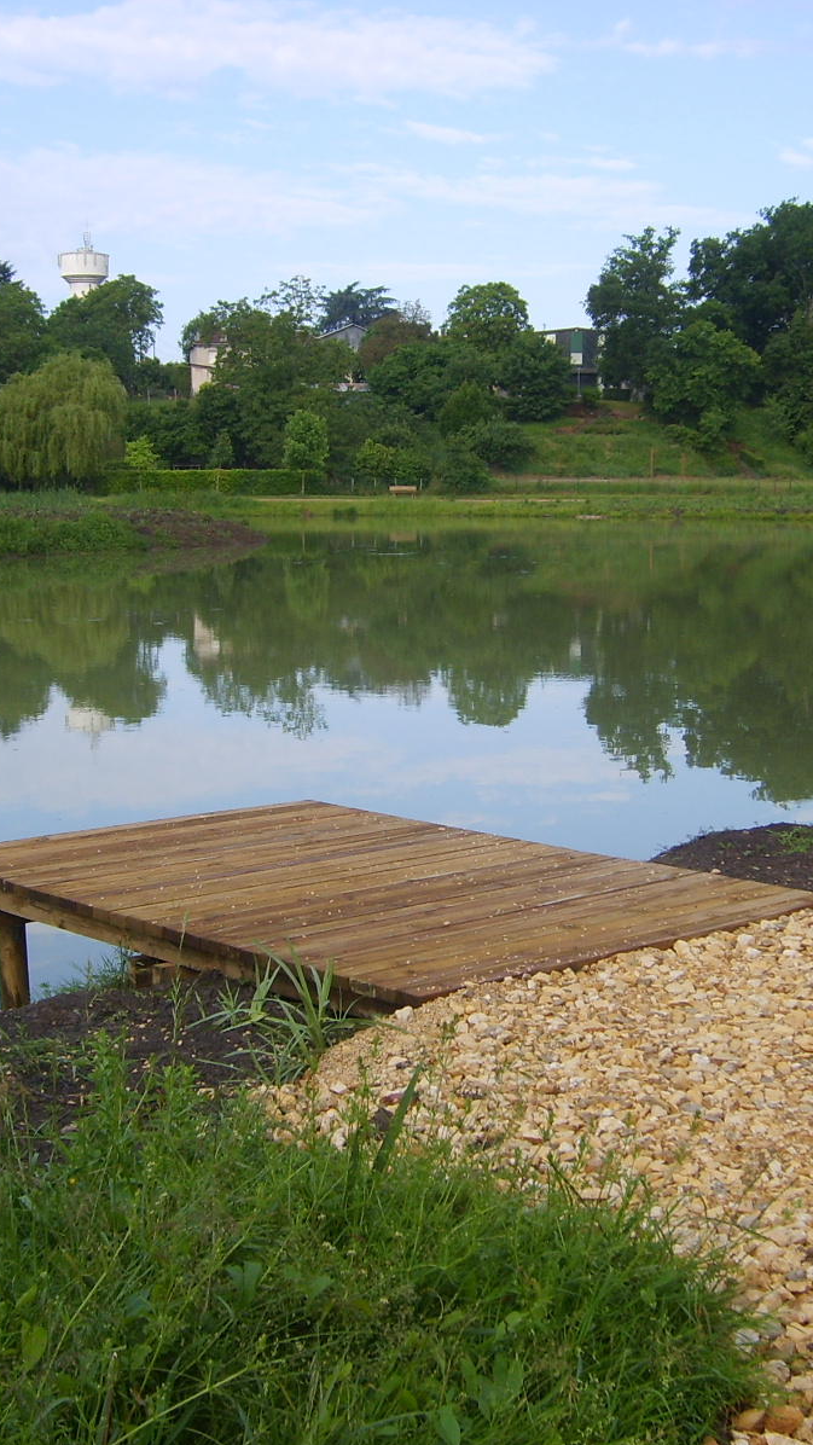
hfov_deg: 23.5
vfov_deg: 40.6
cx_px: 465
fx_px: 1954
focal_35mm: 51
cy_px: 724
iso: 50
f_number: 2.8
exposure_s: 1/500
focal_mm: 5.8
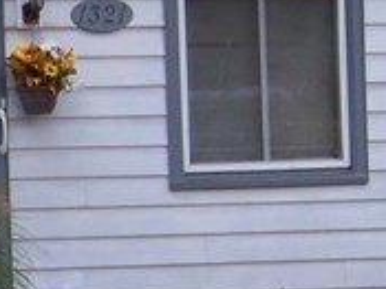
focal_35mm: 334
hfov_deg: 5.9
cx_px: -207
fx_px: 3722
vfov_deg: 4.4
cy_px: 265
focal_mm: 11.7
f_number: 3.2
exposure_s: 1/30
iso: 64
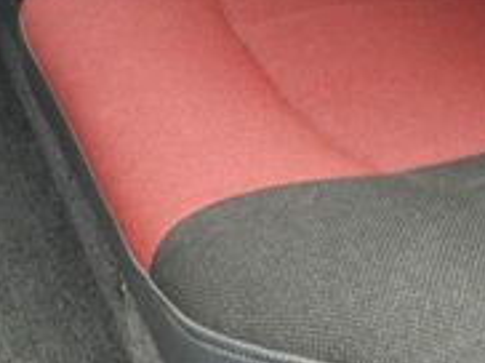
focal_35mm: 81
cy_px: -187
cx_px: 203
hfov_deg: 24.1
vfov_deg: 16.5
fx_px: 1133
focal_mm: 4
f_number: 8
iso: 280
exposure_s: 1/25
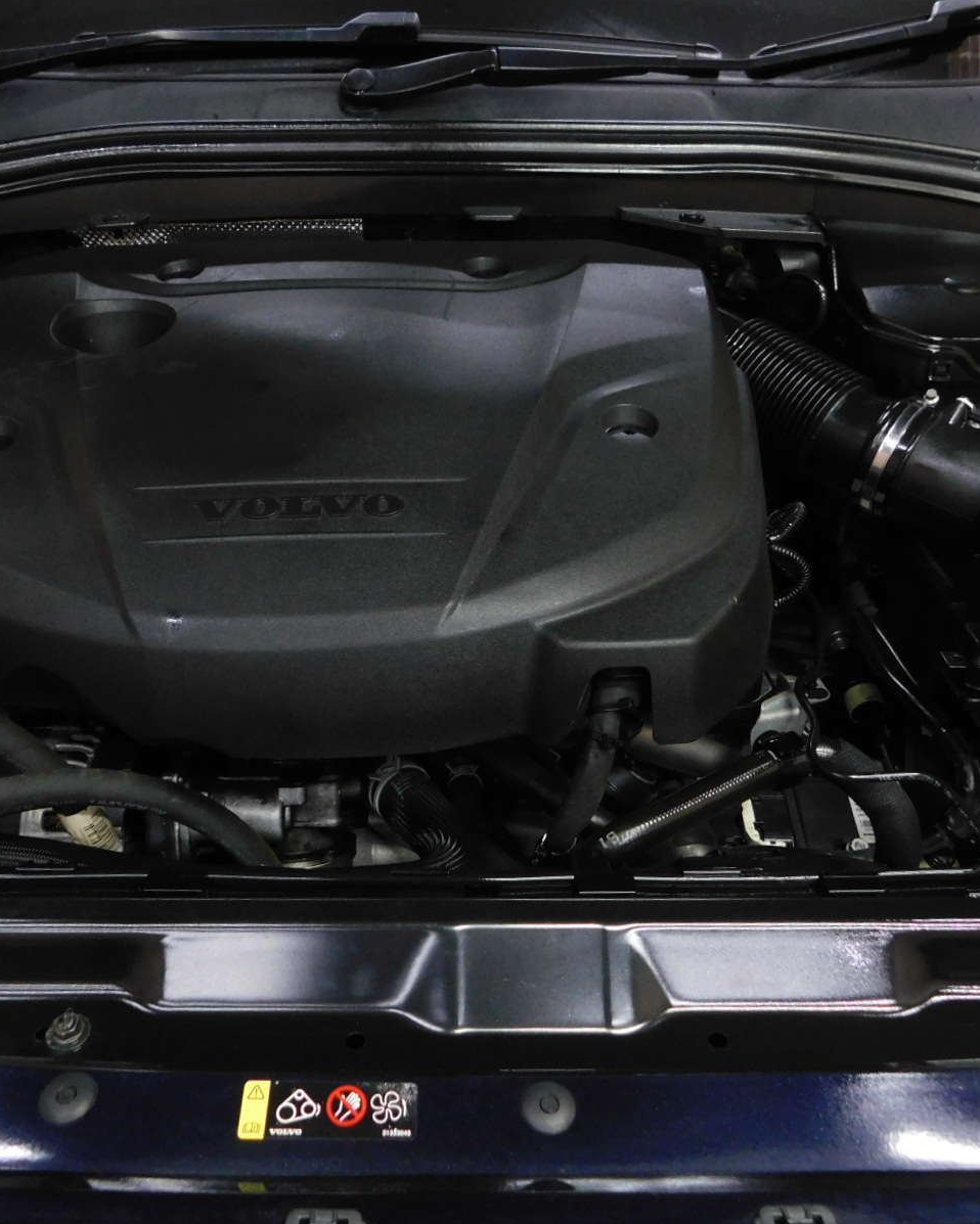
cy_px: 613
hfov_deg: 48.5
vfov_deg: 58.8
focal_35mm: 30
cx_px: 453
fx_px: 1087
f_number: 3
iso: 400
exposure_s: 1/25
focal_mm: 4
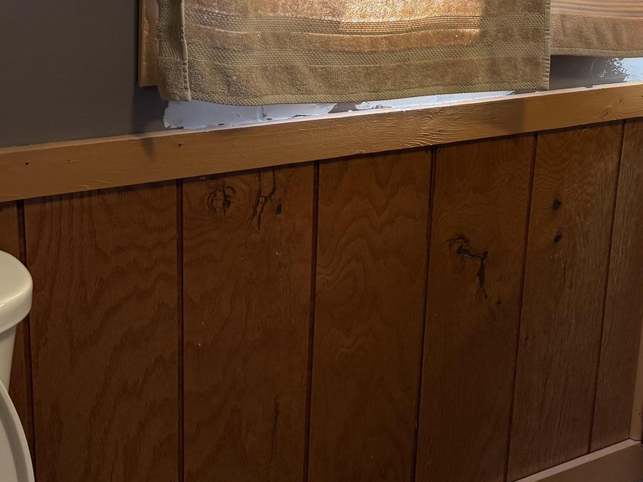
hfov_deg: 31.2
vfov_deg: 24.4
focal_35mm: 59
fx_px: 1096
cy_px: 92
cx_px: 577
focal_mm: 6.76
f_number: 1.78
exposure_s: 1/125
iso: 125
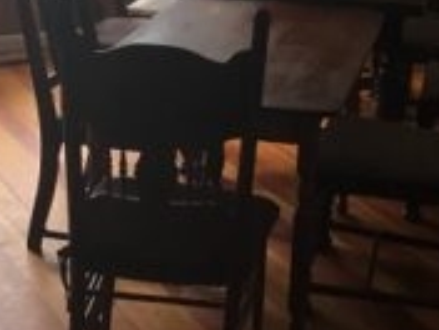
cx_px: 304
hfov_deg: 22.1
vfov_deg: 16.5
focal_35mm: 88
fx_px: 1116
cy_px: 11
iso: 25
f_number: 2.4
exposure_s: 1/30
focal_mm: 3.3
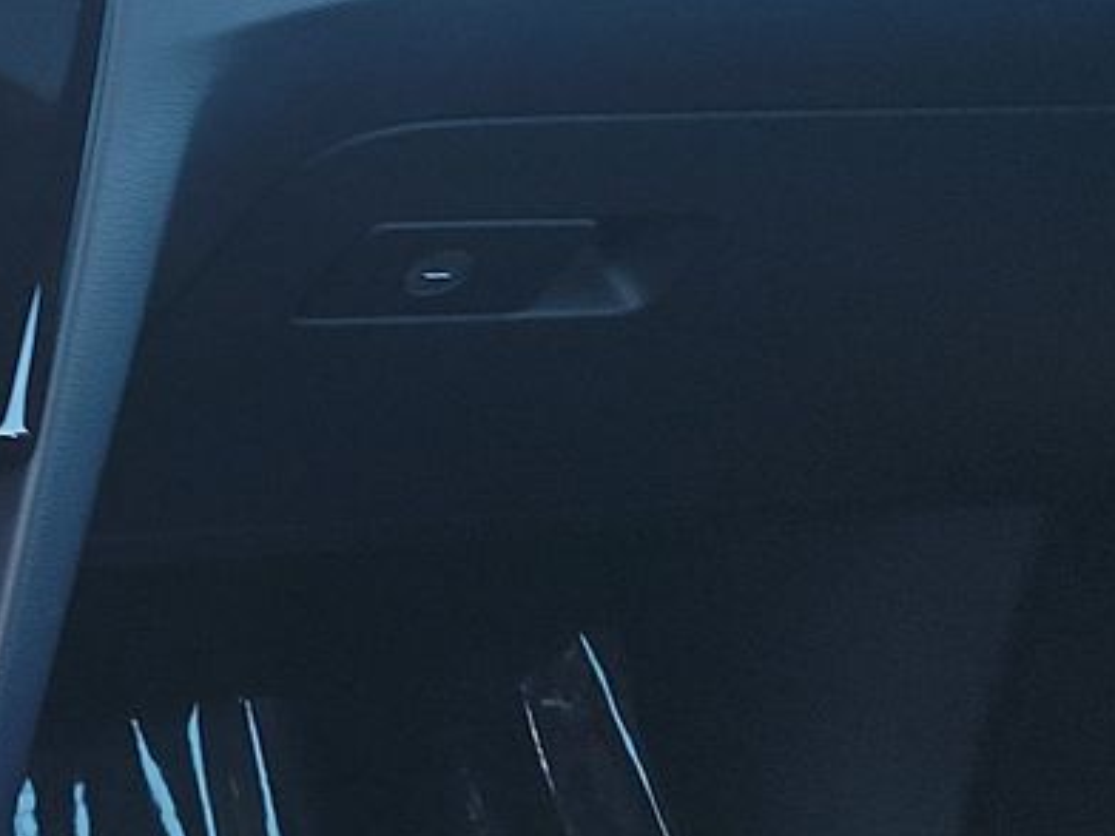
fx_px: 3157
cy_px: 427
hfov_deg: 19.1
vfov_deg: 15.1
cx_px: -148
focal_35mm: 98
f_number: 1.8
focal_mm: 6.7
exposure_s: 1/59
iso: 87
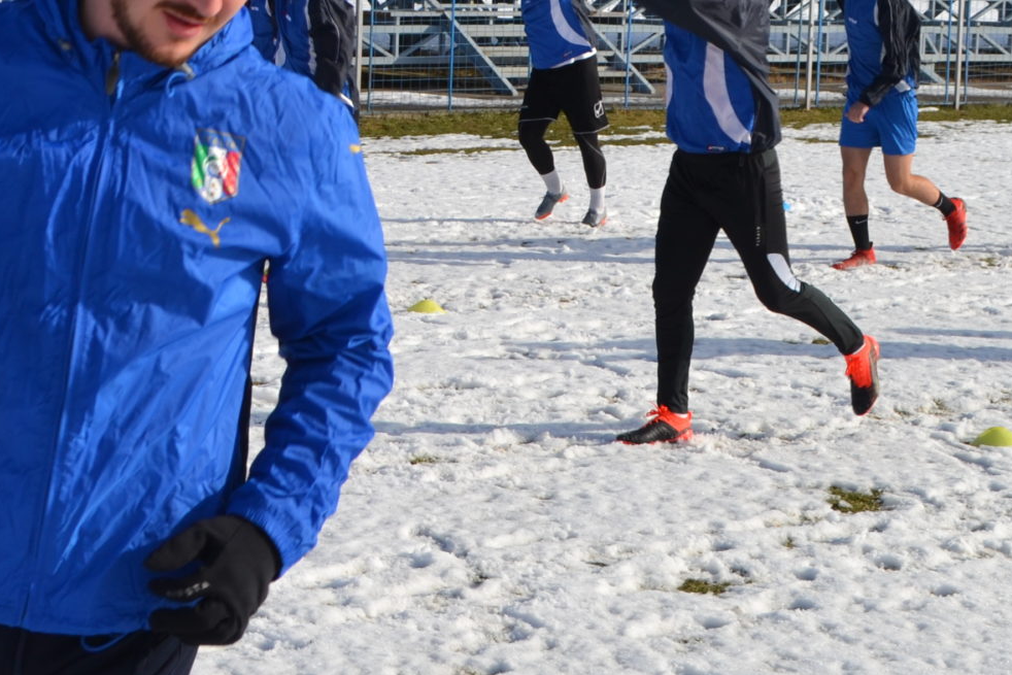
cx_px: 77
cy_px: 220
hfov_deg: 23.0
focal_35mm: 86
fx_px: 2418
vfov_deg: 15.9
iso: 100
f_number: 8
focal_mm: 22
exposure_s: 1/250
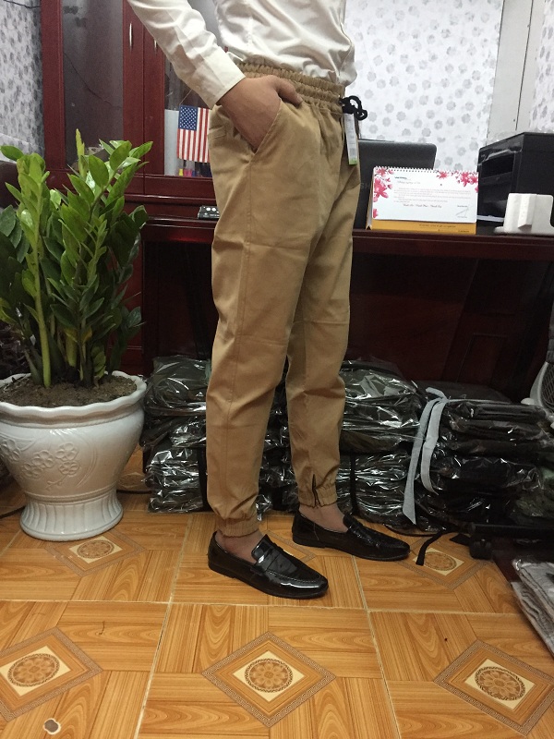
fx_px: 619
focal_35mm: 29
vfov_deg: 61.7
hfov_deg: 48.2
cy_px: 370
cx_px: 277
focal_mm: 4.15
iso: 250
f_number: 2.2
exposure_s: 1/17
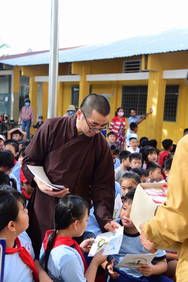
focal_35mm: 52
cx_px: 94
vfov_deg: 38.2
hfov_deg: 26.0
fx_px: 408
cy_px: 141
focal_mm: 52
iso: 200
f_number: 5.6
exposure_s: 1/100
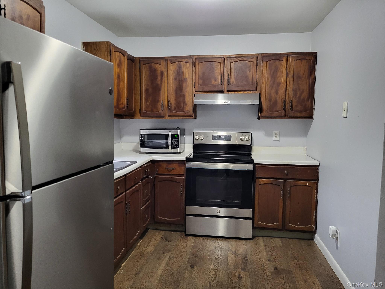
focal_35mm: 26
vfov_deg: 53.1
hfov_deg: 67.3
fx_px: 289
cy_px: 144
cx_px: 192
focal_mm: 5.4
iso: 500
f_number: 1.8
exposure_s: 1/40
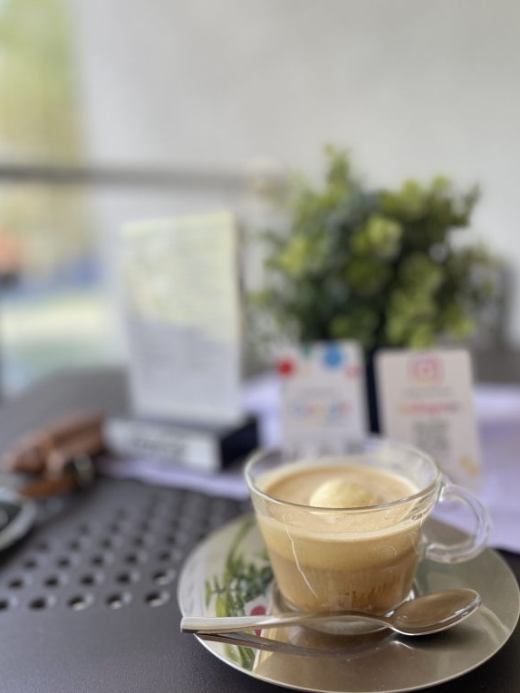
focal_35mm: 29
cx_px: 251
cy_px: 372
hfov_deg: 48.2
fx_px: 581
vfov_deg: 61.6
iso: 32
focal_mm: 4.2
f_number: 1.6
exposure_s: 1/144
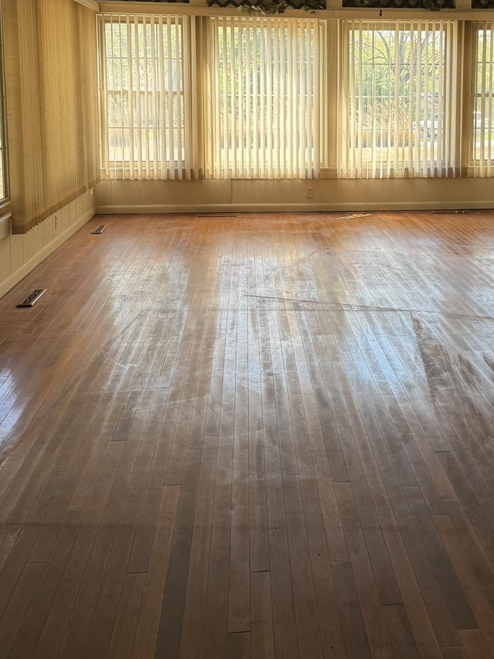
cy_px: 164
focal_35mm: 43
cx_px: 351
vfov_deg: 42.5
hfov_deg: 33.1
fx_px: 818
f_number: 1.78
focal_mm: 6.76
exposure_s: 1/208
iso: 100
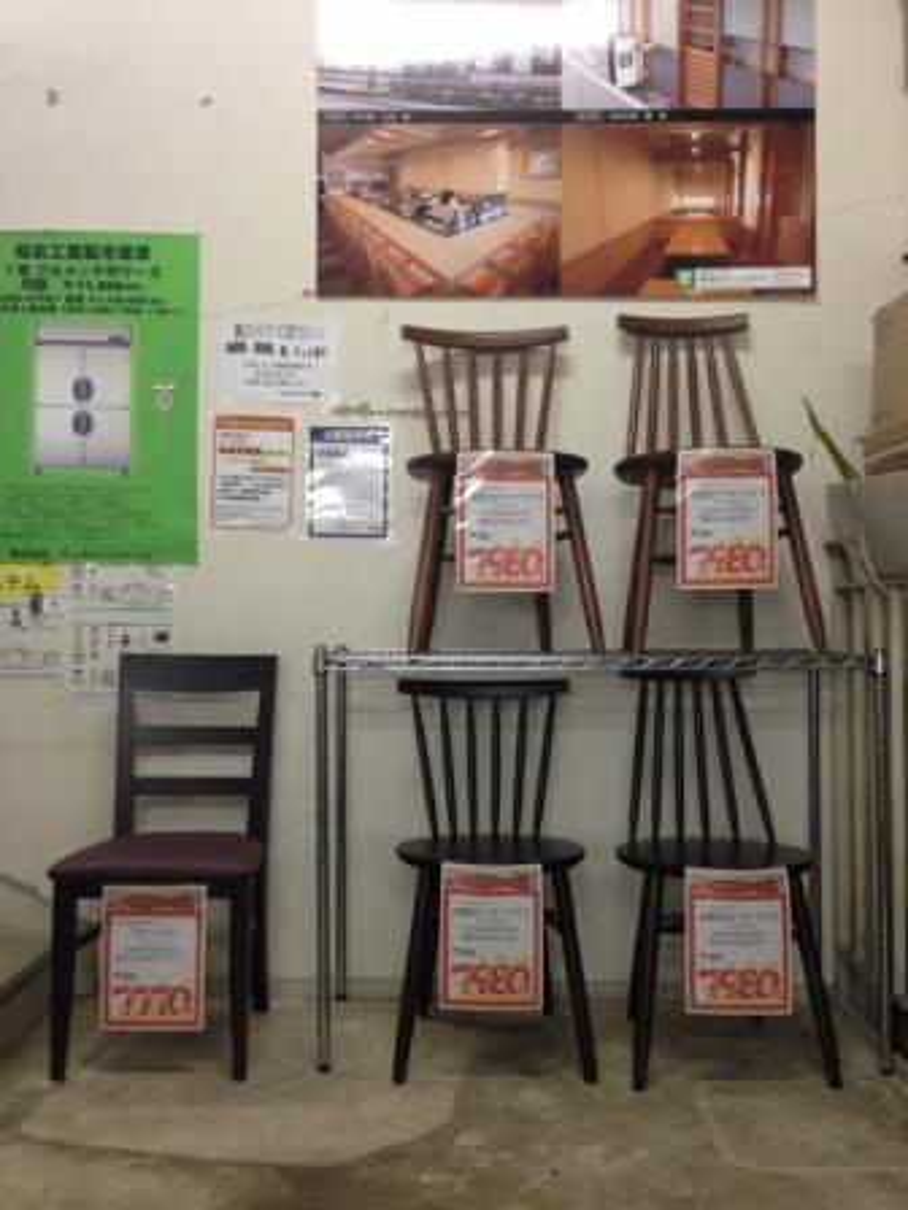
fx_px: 1154
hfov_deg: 42.9
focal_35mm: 33
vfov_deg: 55.4
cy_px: 605
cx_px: 454
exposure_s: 1/20
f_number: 2.4
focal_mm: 4.13
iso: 125
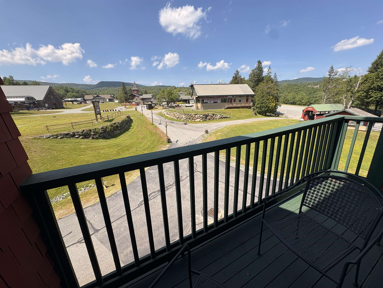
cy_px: 144
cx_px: 192
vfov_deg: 85.7
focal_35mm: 14
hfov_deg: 102.1
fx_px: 155
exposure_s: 1/1160
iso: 50
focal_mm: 2.22
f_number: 2.2
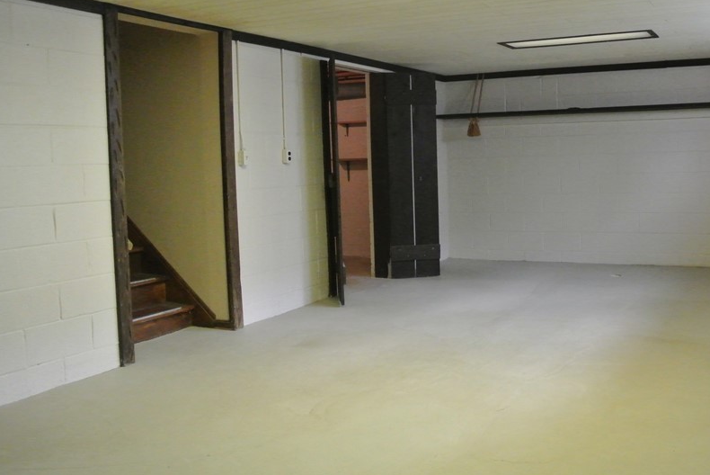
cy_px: 187
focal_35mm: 37
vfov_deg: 35.9
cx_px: 451
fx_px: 730
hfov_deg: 51.2
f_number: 3.5
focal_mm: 10
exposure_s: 1/60
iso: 2000
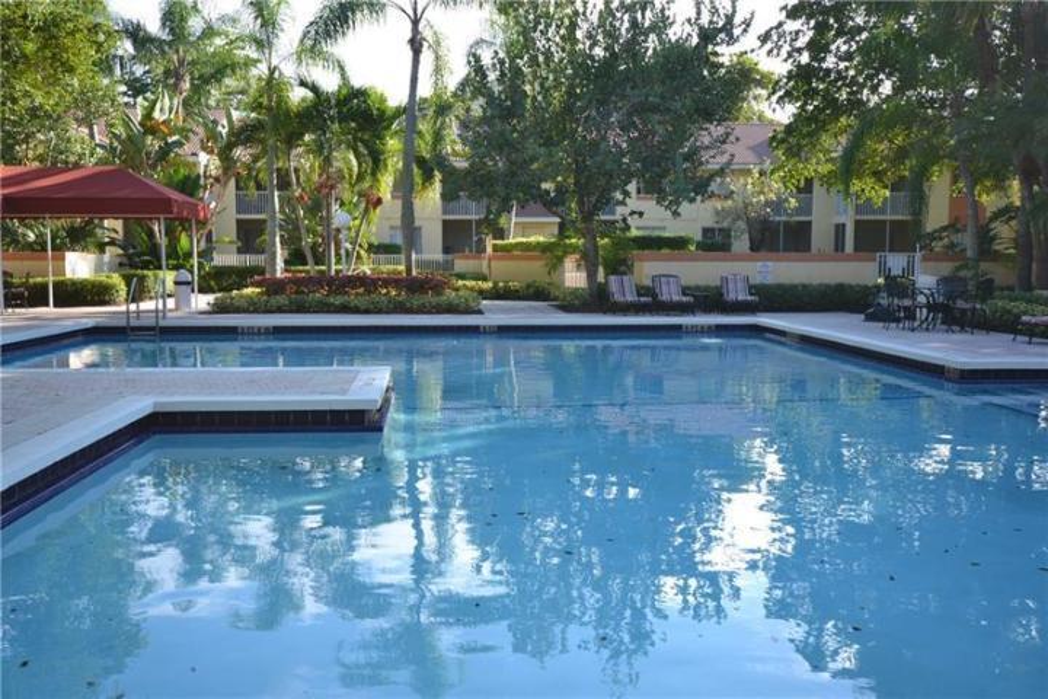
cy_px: 350
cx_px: 524
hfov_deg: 61.9
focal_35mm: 30
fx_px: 873
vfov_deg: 43.6
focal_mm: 20
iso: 100
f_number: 5.6
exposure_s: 1/80
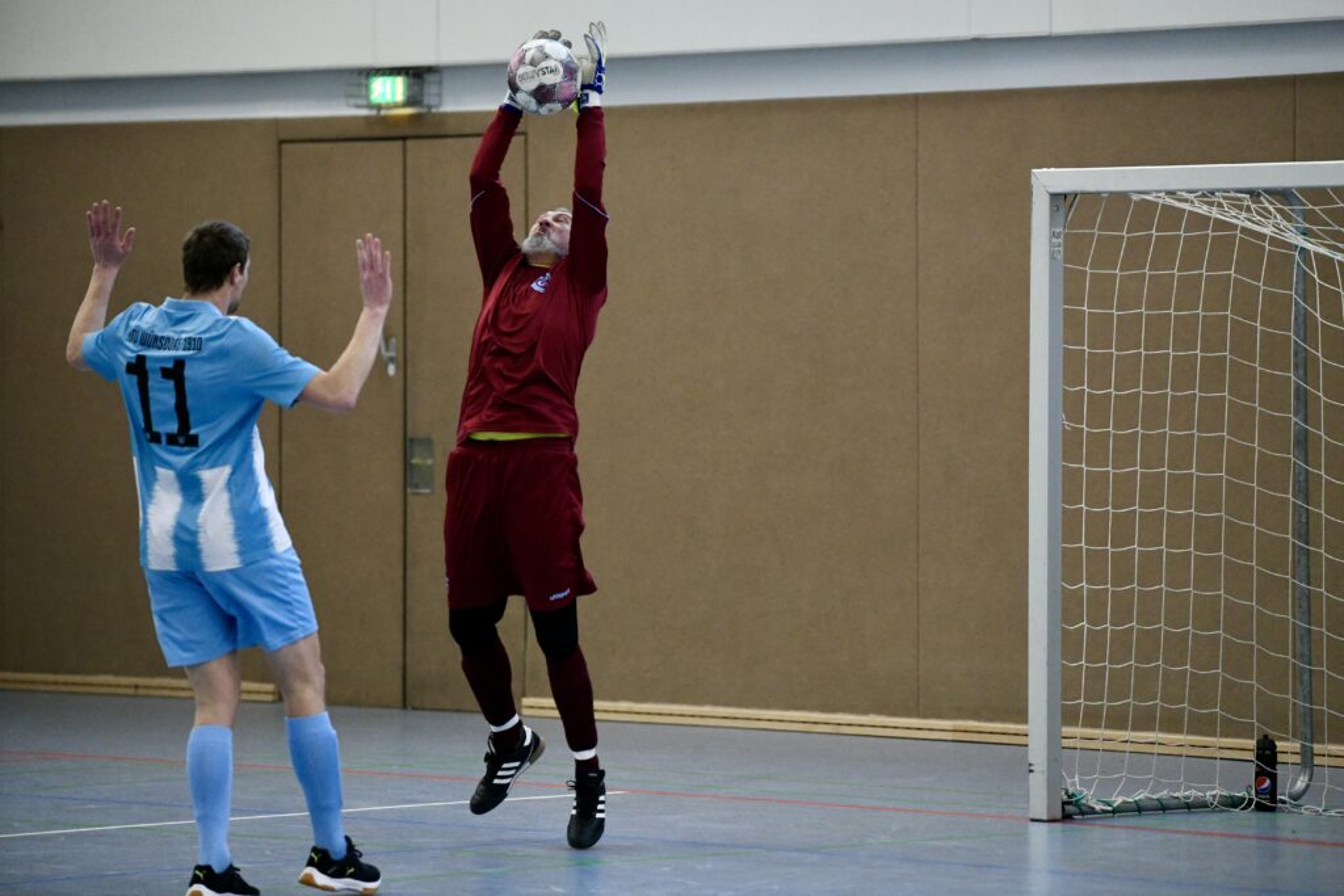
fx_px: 5974
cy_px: 448
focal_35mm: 160
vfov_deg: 8.6
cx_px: 672
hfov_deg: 12.8
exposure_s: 1/1600
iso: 8000
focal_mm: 160
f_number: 2.8
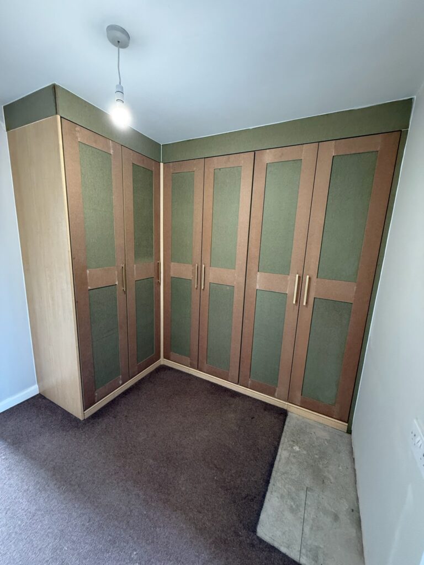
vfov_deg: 102.1
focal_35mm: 14
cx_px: 212
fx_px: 229
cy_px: 282
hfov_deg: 85.7
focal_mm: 2.22
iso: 400
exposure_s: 1/60
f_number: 2.2
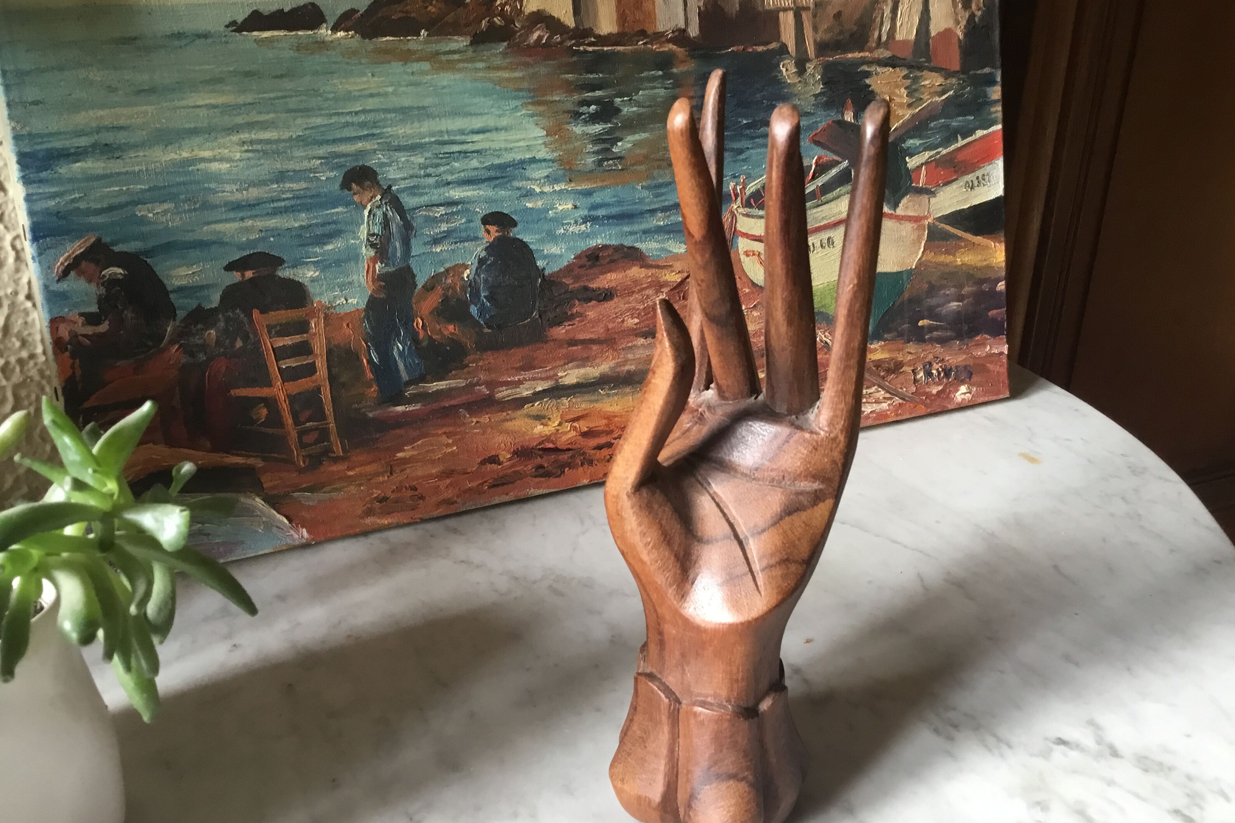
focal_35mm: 33
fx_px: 1132
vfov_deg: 39.9
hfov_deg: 57.2
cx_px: 630
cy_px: 441
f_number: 2.4
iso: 80
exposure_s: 1/33
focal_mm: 3.3
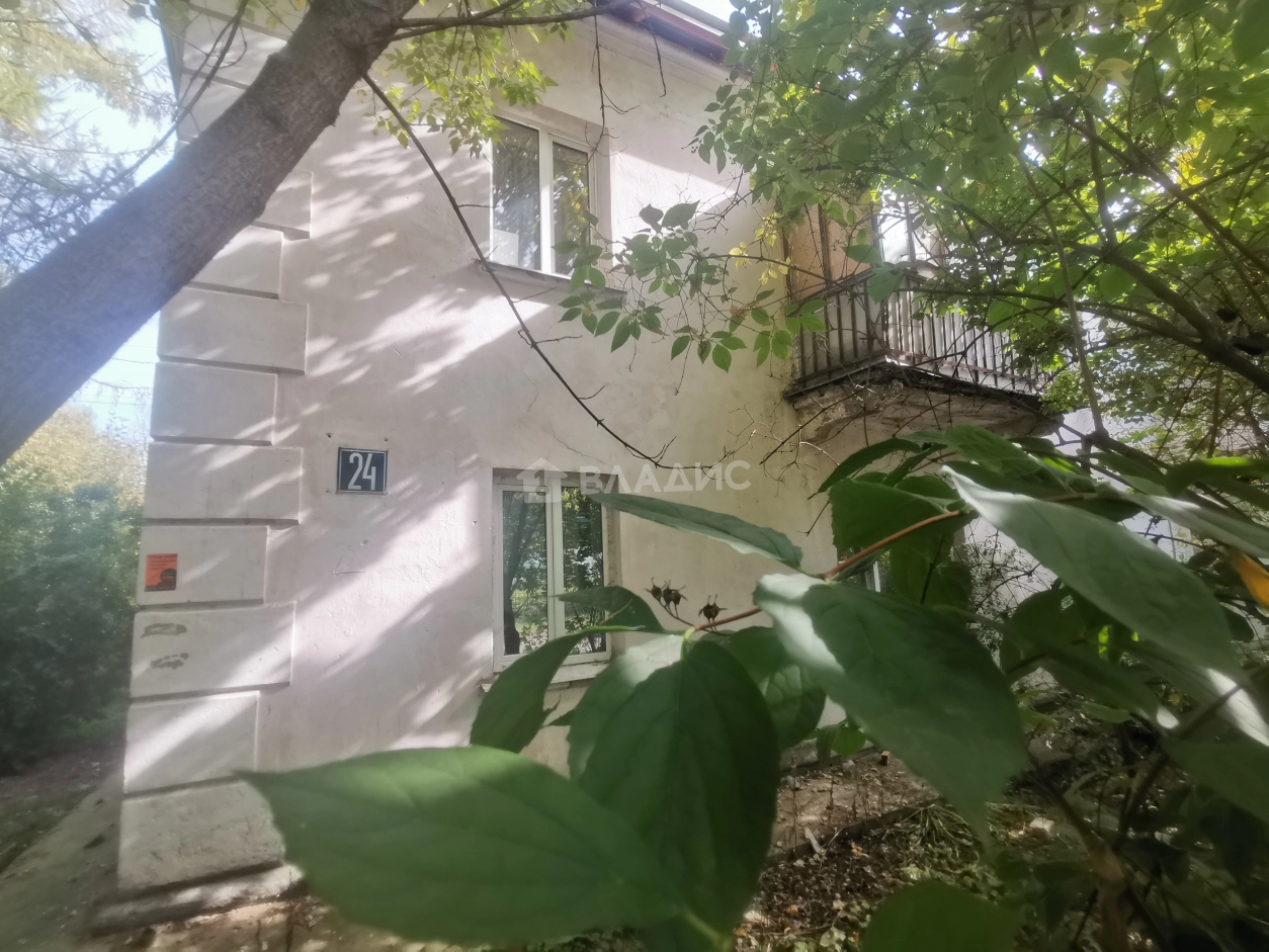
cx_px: 634
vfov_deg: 74.7
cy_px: 476
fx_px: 623
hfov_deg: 91.0
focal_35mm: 17
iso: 50
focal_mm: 2.23
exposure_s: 1/211
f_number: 2.2
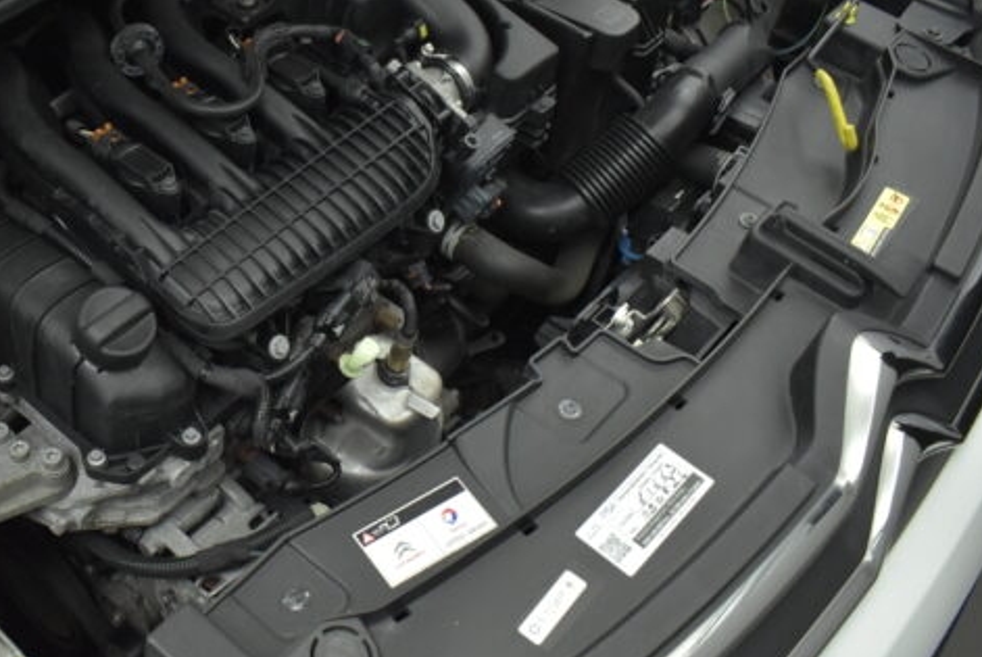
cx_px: 208
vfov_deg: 30.5
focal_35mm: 44
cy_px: 281
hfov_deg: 42.6
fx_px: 1201
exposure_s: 1/125
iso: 1600
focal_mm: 18
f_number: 3.5
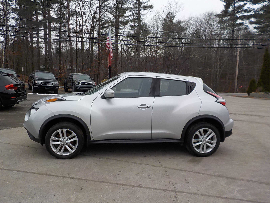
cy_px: 102
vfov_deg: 46.8
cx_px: 135
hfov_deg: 60.0
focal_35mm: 30
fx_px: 234
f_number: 3.3
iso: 125
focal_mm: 4.1
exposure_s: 1/200
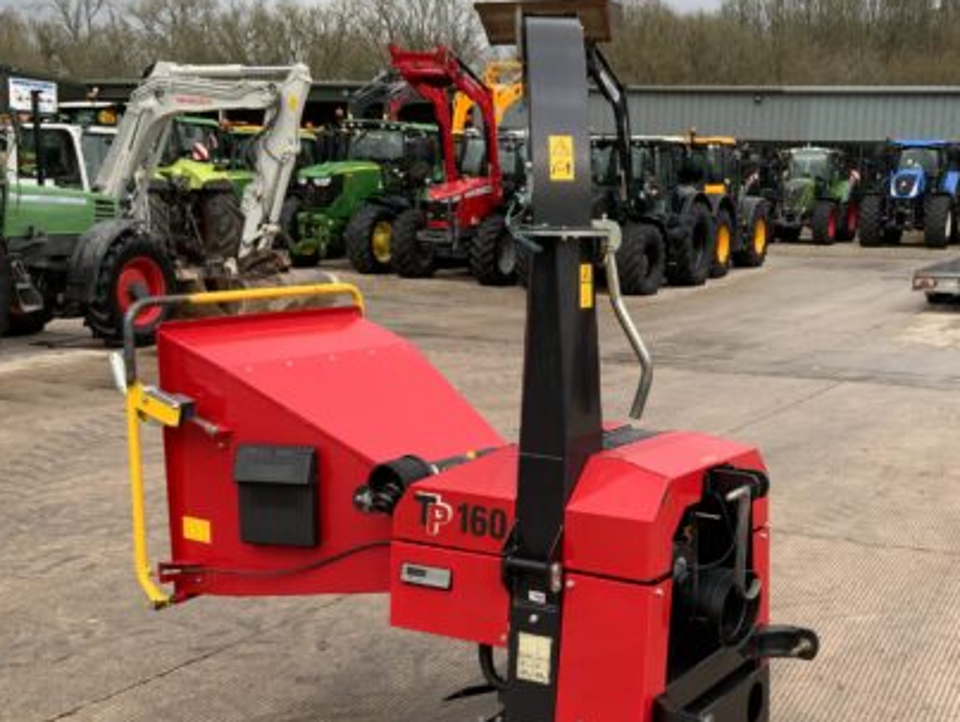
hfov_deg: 40.6
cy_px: 465
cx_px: 657
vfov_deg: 31.4
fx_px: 1277
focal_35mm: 46
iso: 16
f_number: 1.8
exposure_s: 1/151
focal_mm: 3
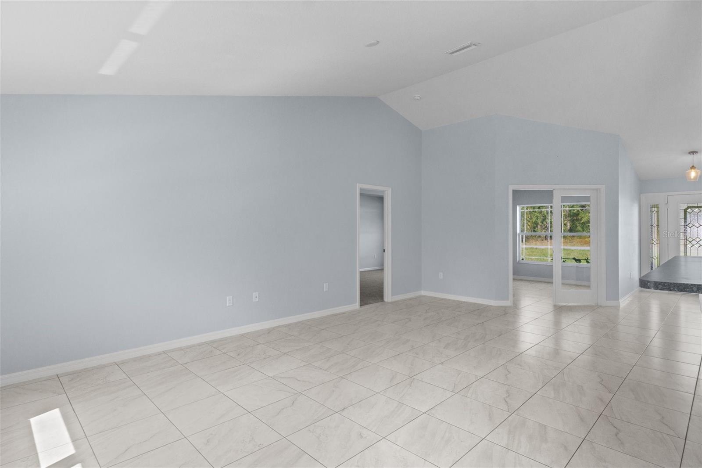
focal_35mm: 18
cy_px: 234
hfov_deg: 90.0
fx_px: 351
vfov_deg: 67.4
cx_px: 351
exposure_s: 1/5
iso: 640
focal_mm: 12
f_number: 8
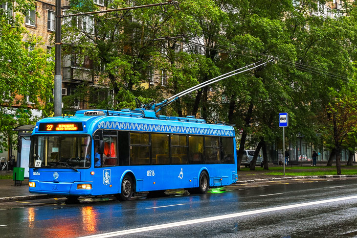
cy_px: 61
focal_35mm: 74
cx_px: 109
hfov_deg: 27.1
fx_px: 733
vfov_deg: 18.3
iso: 200
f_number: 5
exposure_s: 1/40
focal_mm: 30
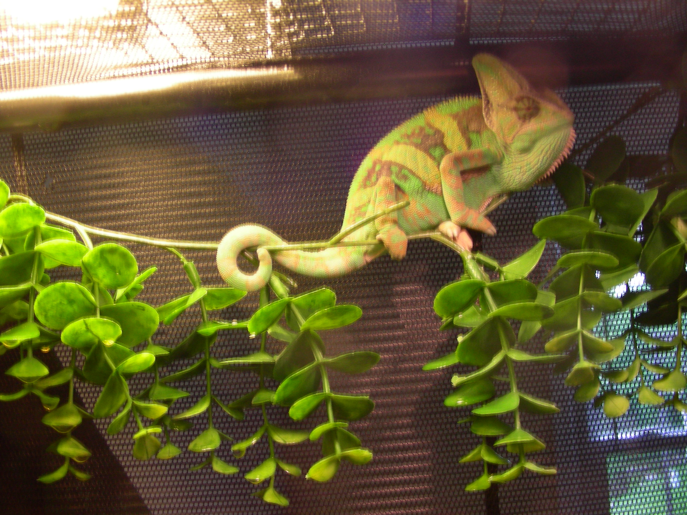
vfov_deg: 37.7
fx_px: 754
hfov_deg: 49.0
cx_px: 344
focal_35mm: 38
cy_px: 258
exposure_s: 1/4.5
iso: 50
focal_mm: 6.3
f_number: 3.5
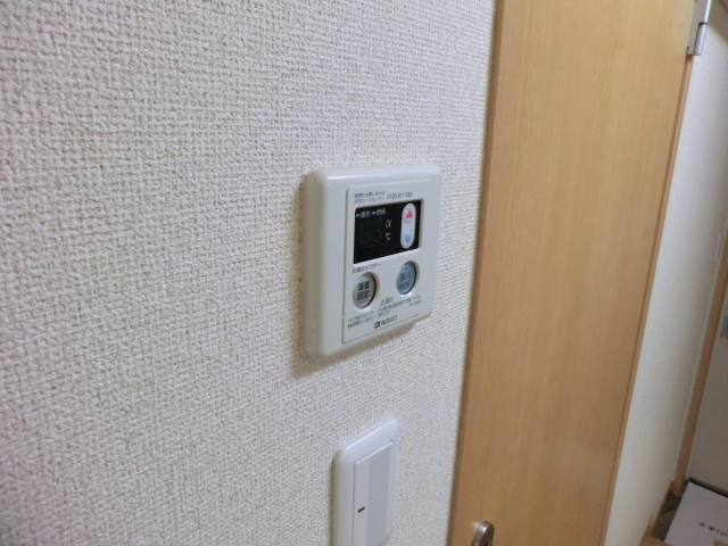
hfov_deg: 71.6
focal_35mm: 24
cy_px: 273
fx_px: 505
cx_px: 364
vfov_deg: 56.8
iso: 320
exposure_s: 1/60
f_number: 3.2
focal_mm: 4.3
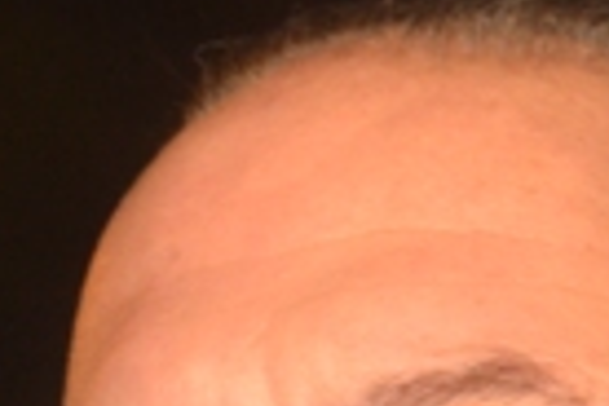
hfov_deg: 4.7
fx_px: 7341
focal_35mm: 434
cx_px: 719
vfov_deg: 3.2
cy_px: 730
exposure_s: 1/60
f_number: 2.8
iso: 800
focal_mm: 50
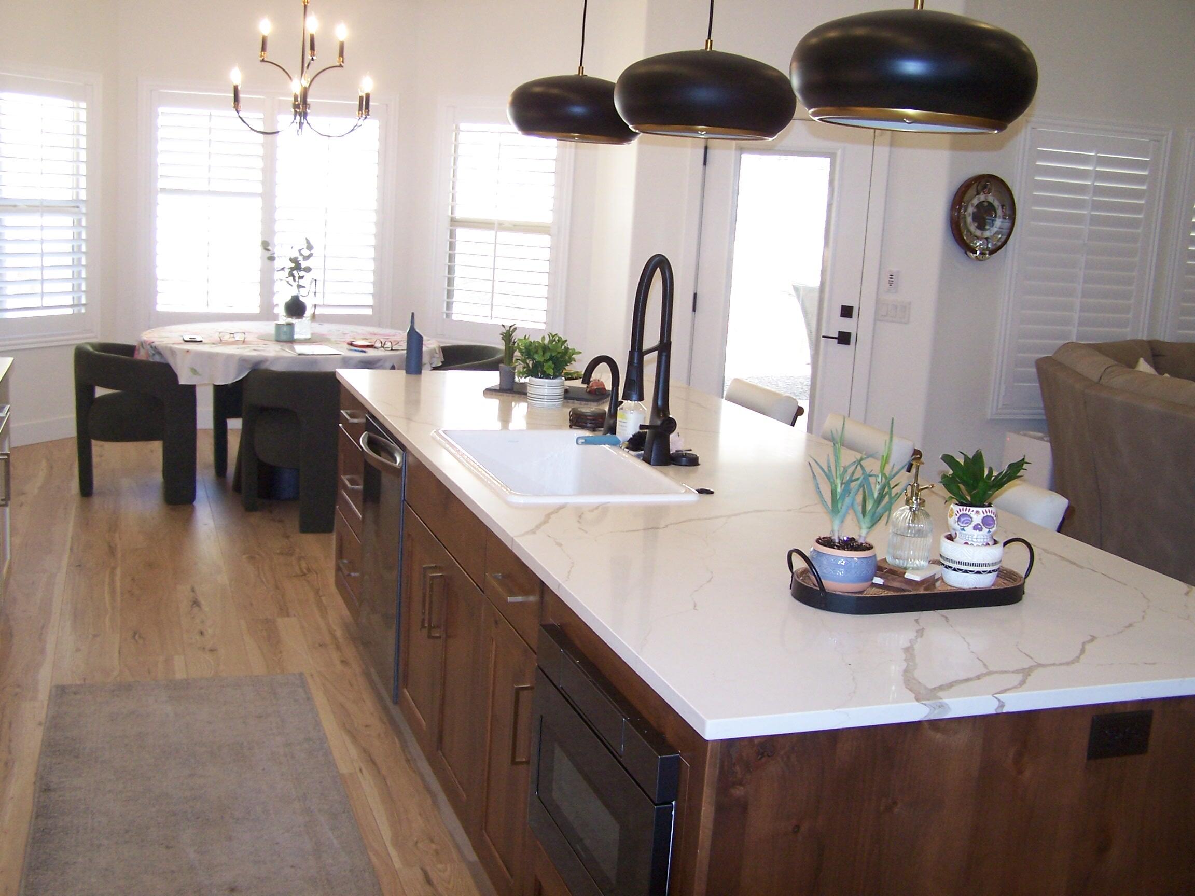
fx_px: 1312
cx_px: 598
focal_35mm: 38
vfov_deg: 37.7
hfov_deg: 49.0
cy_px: 448
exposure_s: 1/60
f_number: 2.8
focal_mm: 6.3
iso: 140
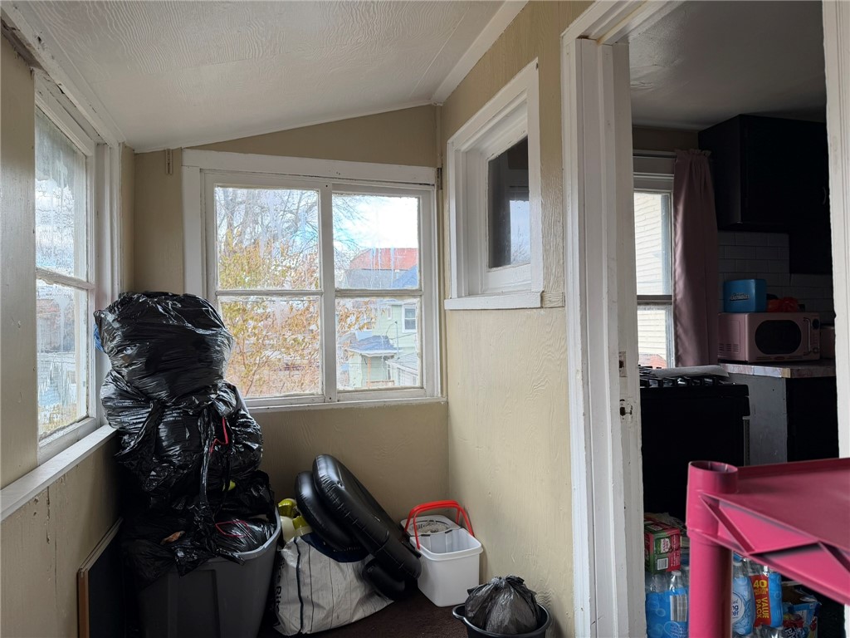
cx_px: 425
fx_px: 589
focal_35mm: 24
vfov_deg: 56.8
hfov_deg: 71.6
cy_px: 319
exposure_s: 1/128
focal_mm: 6.76
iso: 50
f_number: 1.78
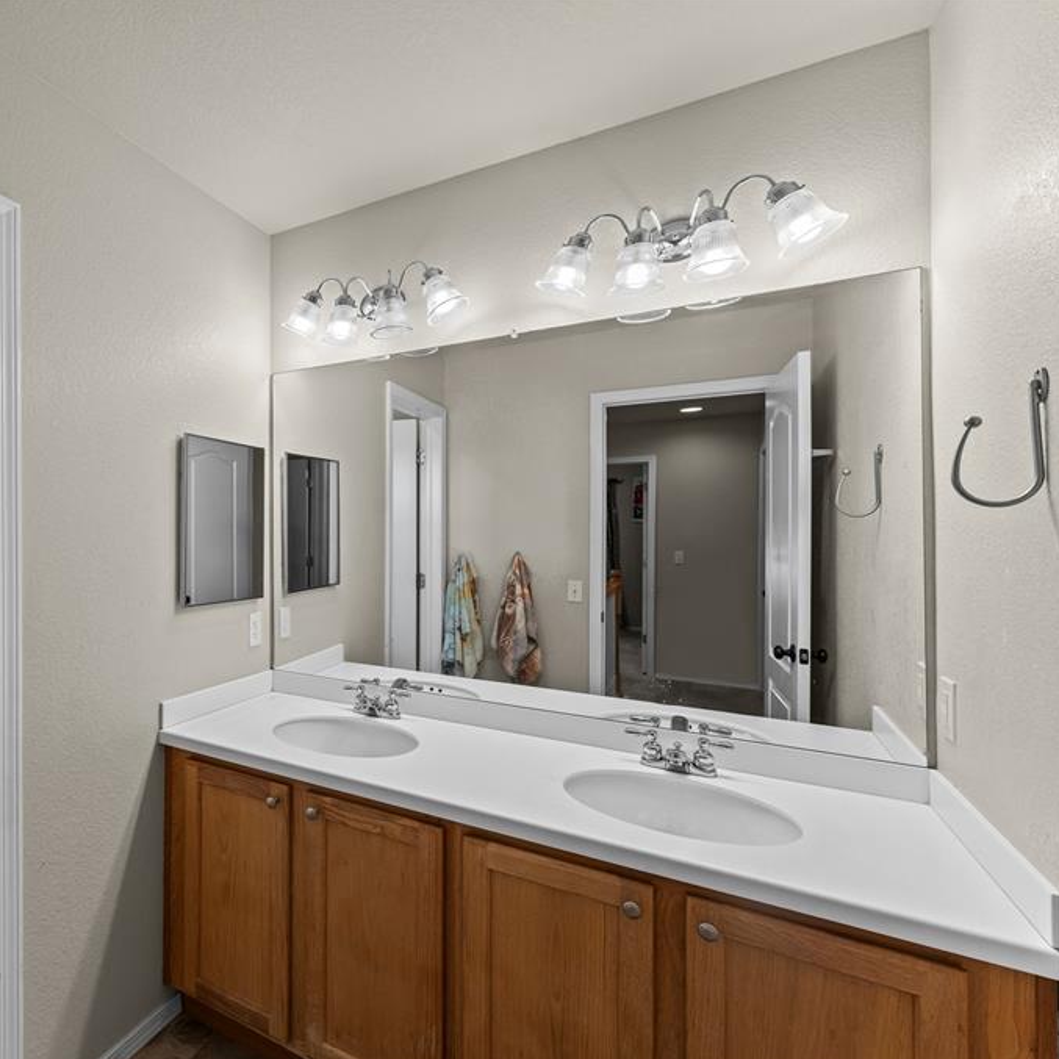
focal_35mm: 18
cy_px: 530
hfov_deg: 74.8
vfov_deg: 80.7
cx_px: 263
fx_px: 623
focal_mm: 14
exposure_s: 1/13
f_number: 8
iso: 800
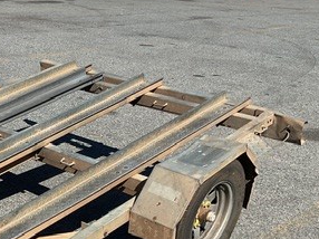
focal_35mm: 65
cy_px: 235
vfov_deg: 21.8
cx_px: -8
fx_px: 598
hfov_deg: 27.9
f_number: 1.8
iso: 16
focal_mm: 3
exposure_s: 1/2427
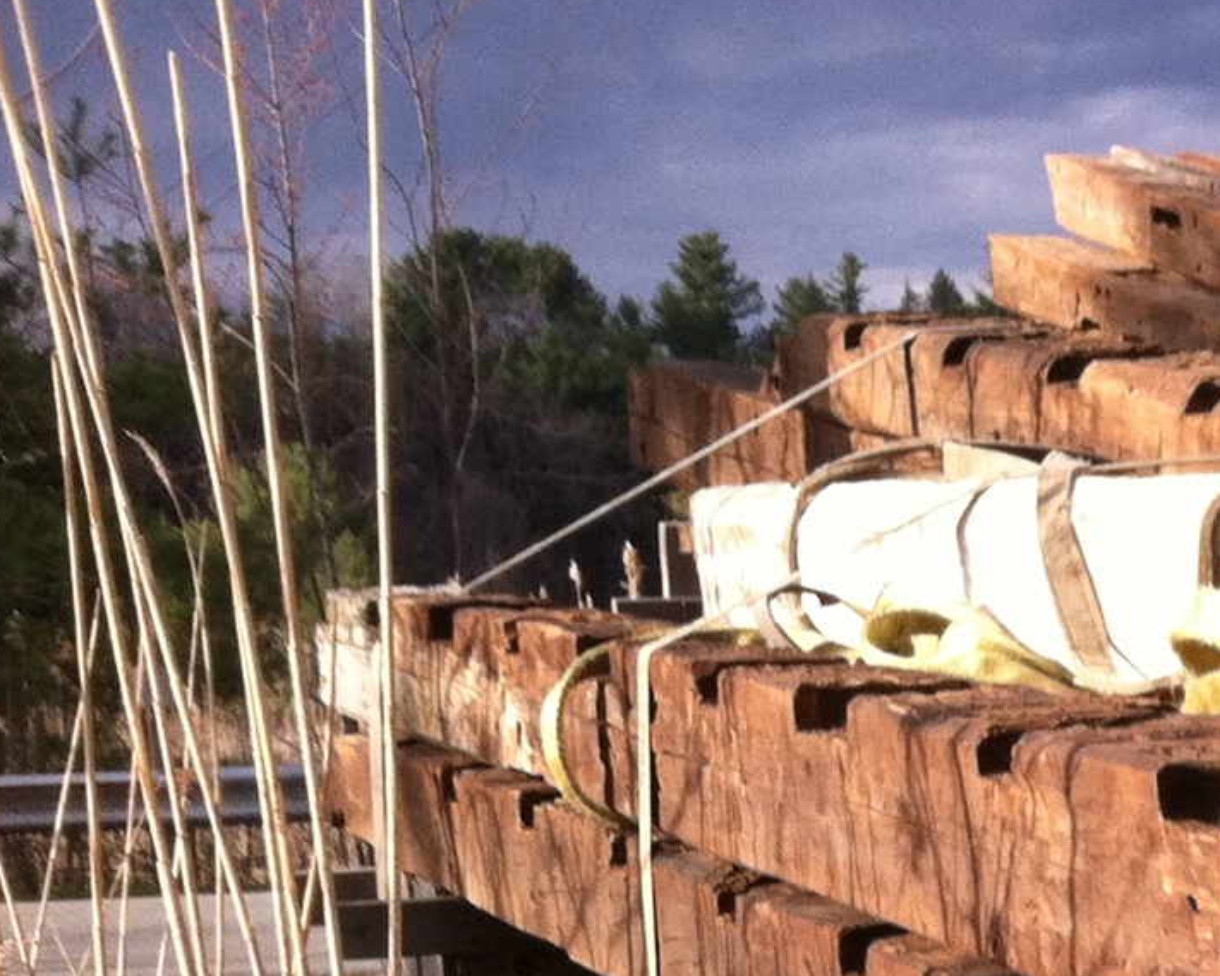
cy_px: 1455
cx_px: 2123
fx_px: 4333
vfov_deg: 12.3
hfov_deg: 14.3
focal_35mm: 120
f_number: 2.8
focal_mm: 3.85
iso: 80
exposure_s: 1/395
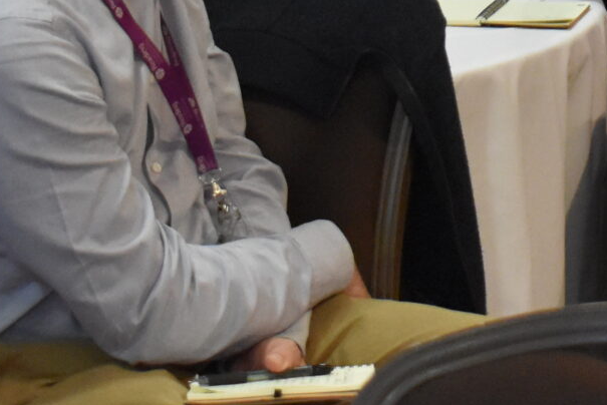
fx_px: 3424
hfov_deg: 10.0
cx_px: 644
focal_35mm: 203
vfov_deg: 6.6
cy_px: -268
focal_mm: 32
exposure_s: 1/125
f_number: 4.5
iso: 3200
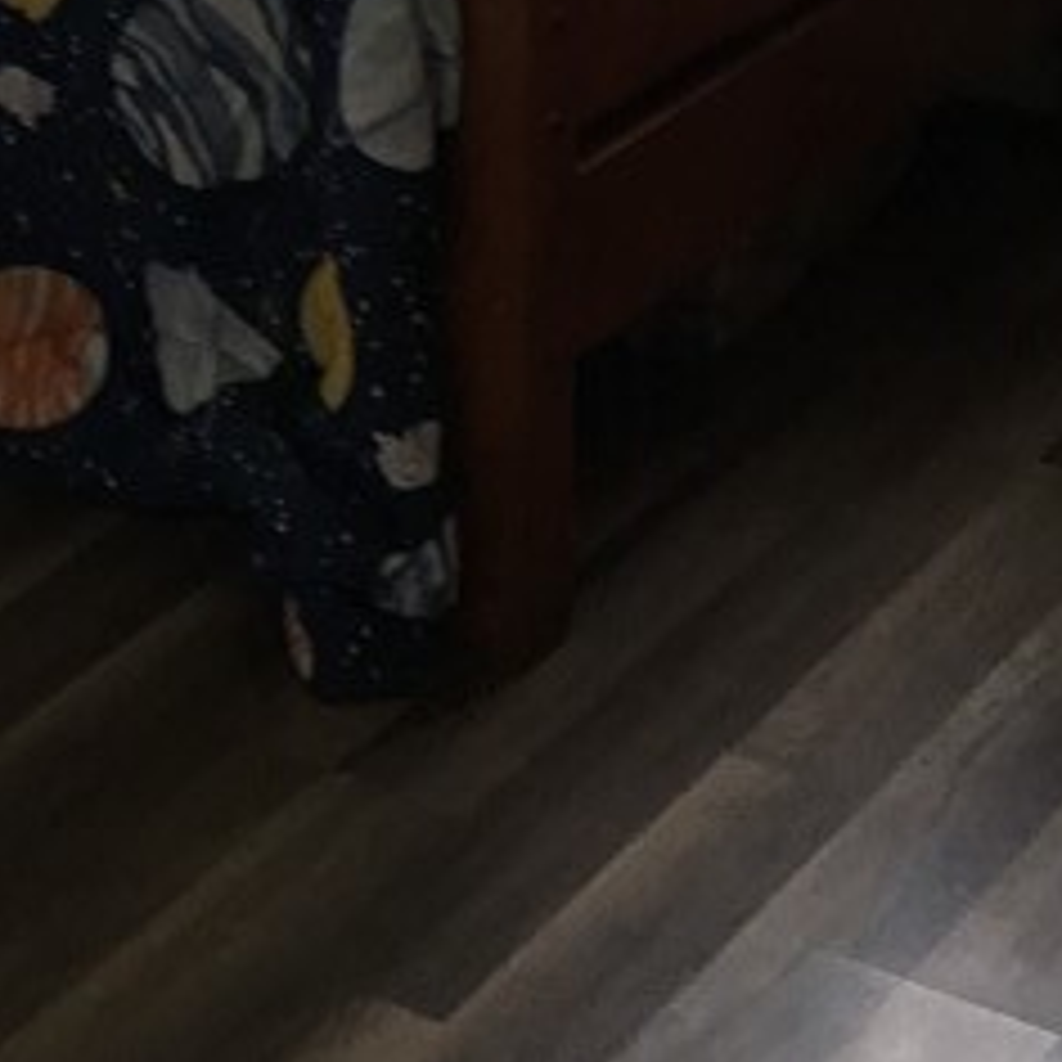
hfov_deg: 14.4
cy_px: -504
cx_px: -4
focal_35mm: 119
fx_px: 4130
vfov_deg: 13.8
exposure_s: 1/30
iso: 40
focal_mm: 3.3
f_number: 2.4
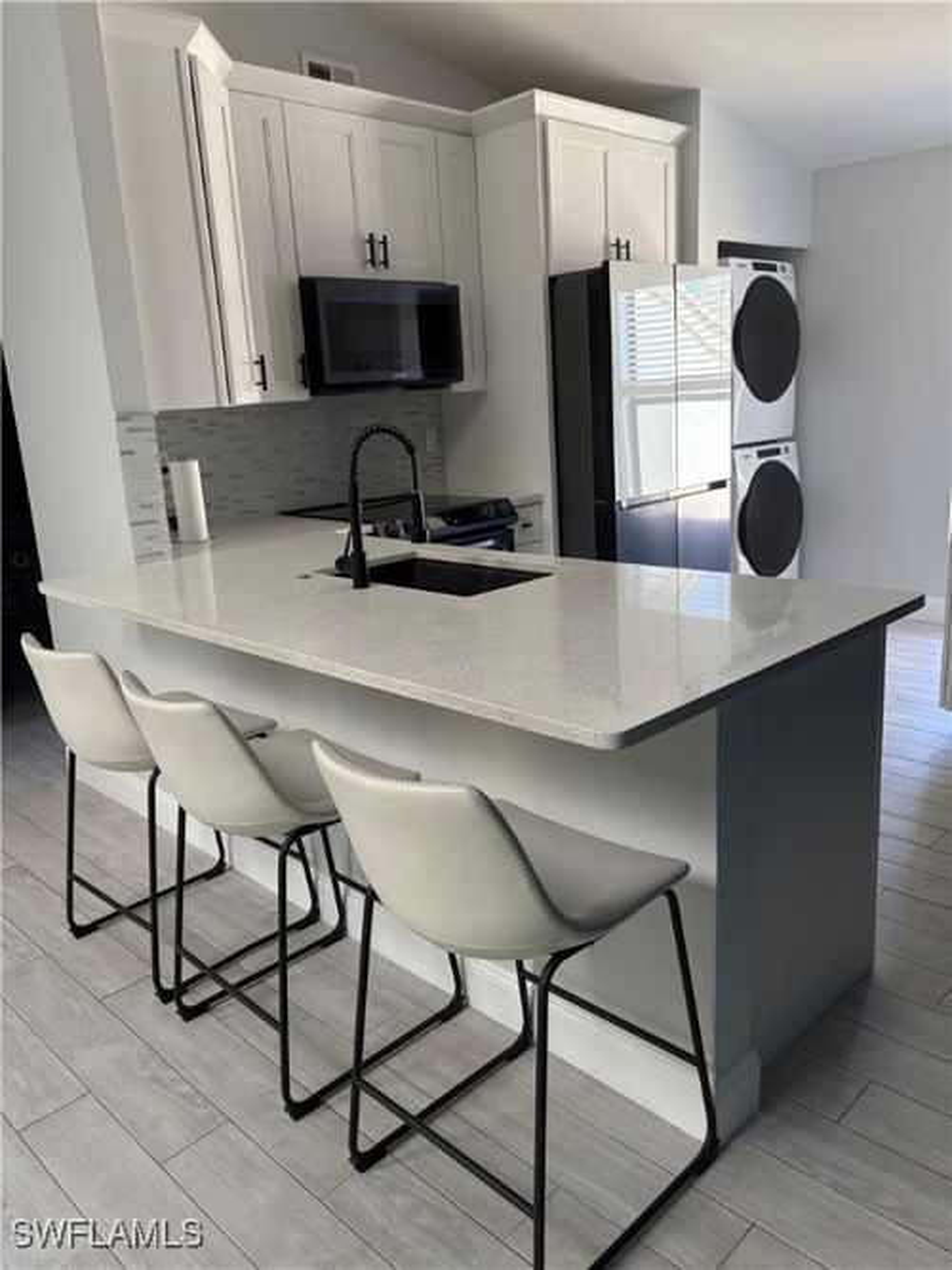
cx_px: 476
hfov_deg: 53.0
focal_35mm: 26
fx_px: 954
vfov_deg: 67.3
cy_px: 635
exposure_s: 1/151
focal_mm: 5.96
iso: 125
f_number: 1.6
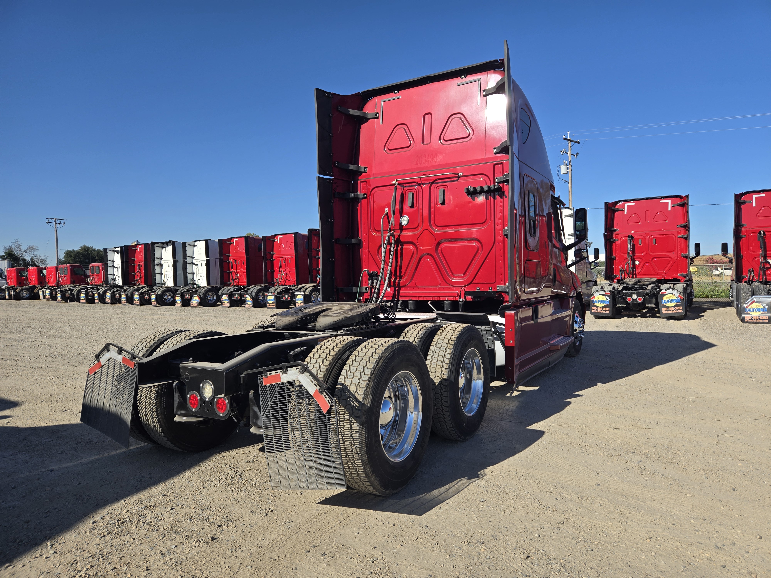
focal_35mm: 23
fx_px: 512
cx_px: 386
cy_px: 289
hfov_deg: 73.9
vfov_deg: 58.9
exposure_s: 1/1910
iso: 25
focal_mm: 5.4
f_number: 1.8
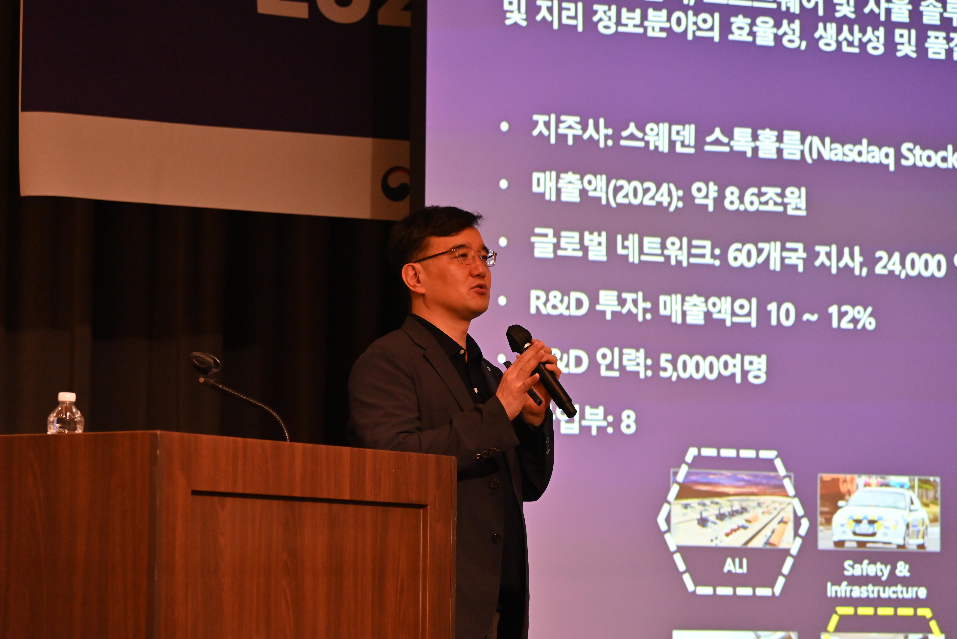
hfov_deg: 17.1
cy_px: 320
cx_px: 478
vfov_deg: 11.4
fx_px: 3191
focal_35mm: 120
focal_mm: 120
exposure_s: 1/200
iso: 3200
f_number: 5
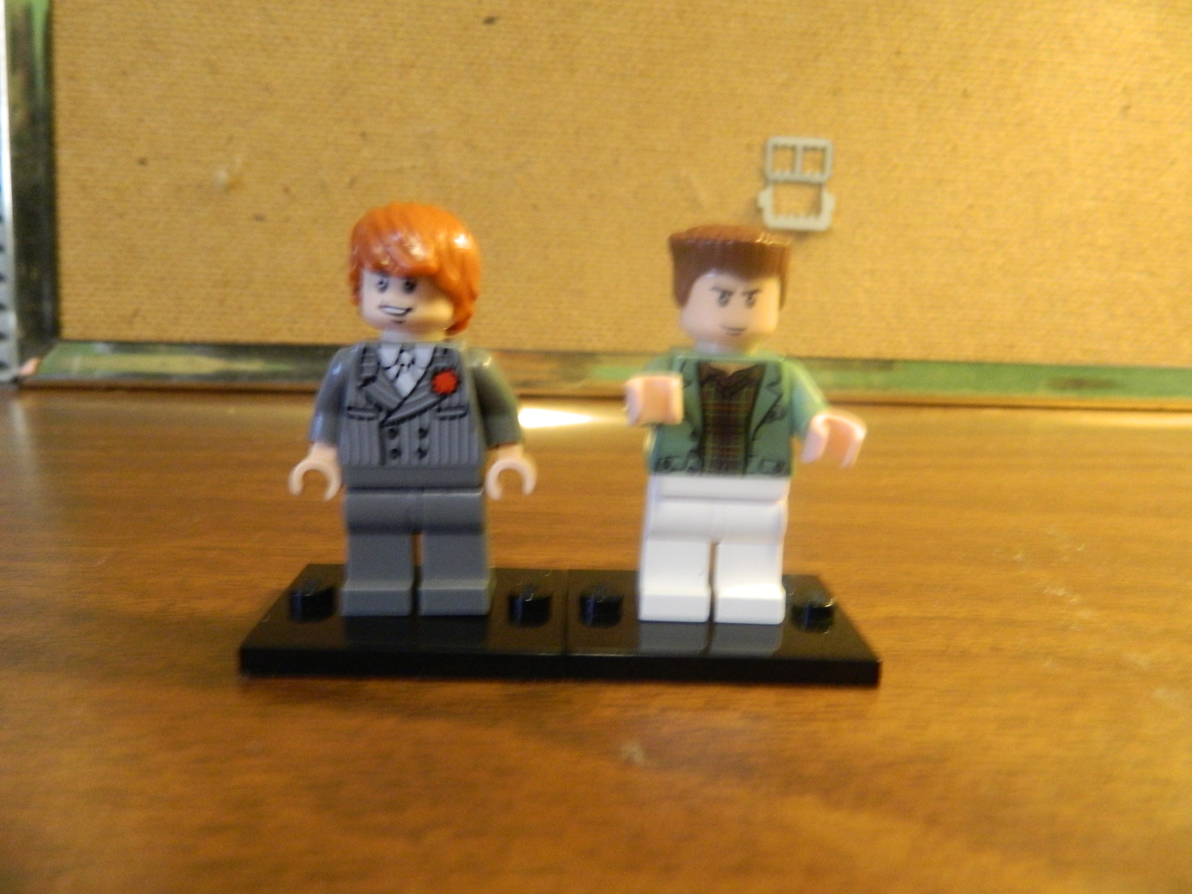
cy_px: 447
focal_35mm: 25
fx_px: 861
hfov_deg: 69.4
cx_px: 596
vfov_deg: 54.9
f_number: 3.1
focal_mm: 4.5
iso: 400
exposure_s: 1/13
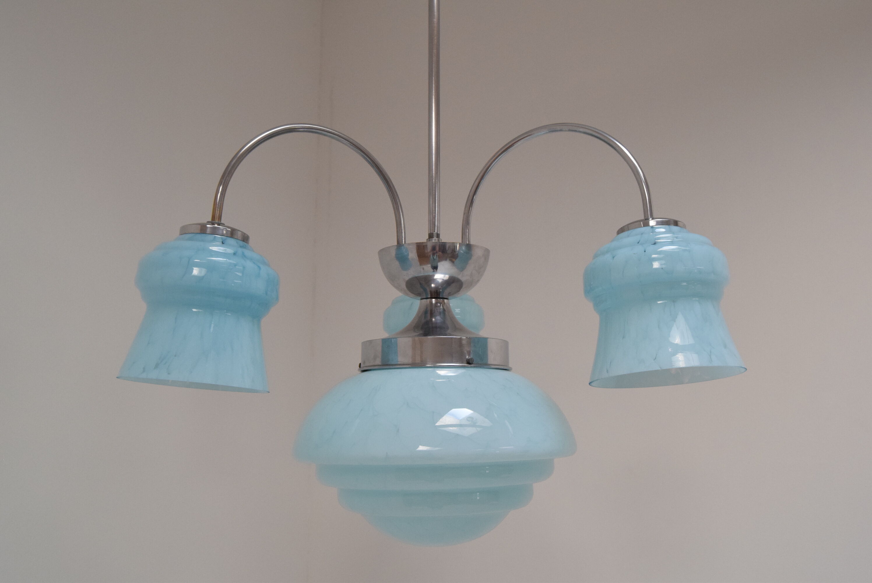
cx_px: 436
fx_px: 836
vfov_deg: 38.4
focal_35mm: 34
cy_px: 292
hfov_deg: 55.1
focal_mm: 23
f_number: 7.1
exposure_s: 1/200
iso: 1600
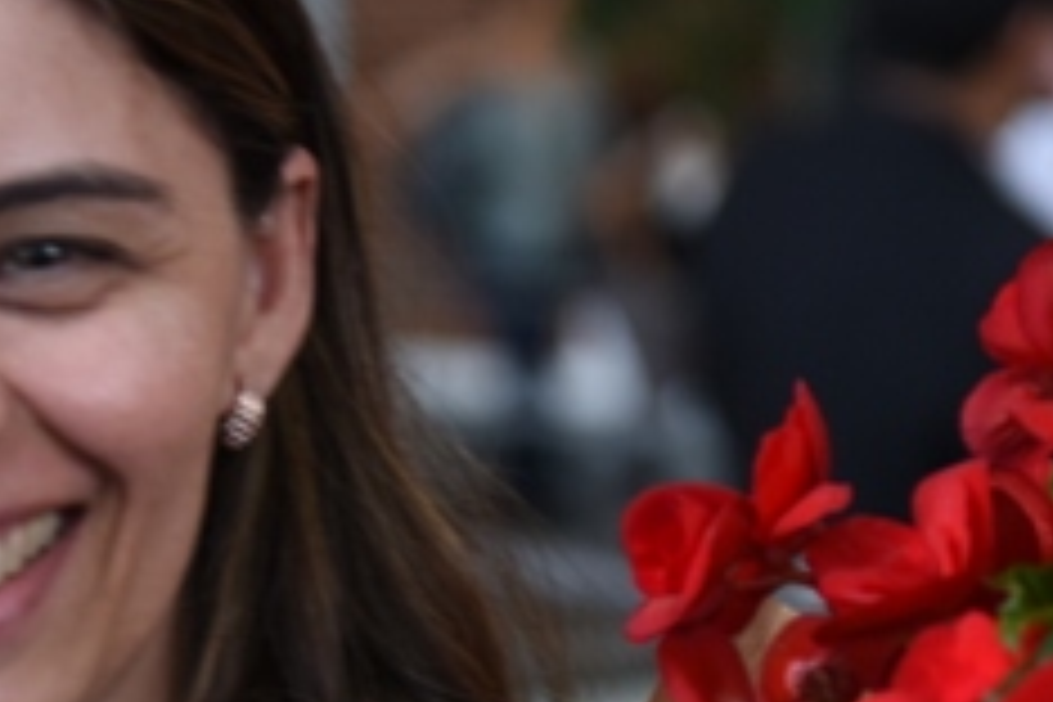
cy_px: 641
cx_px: 324
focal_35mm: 173
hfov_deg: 11.9
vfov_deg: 7.9
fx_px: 5060
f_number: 3.2
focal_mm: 55
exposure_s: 1/125
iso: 1000
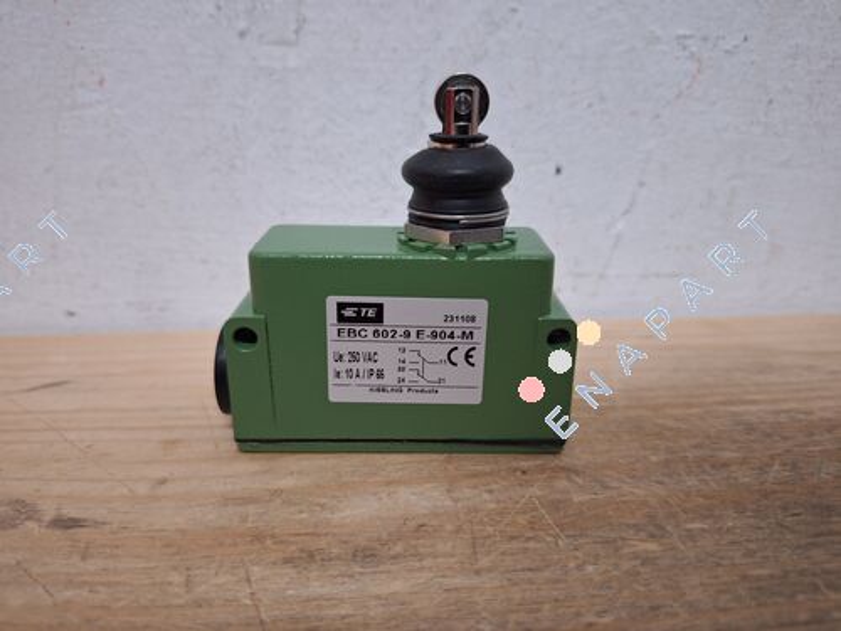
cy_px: 316
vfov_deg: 58.9
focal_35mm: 23
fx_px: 559
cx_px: 420
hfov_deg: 73.9
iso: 250
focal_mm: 5.54
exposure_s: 1/25
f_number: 1.8
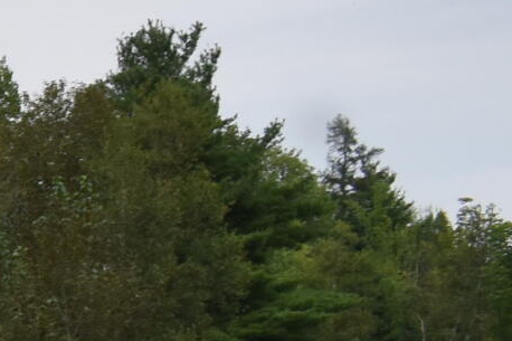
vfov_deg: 7.6
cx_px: -1004
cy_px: 485
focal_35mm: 177
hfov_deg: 9.3
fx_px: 2516
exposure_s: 1/250
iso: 360
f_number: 5.6
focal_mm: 18
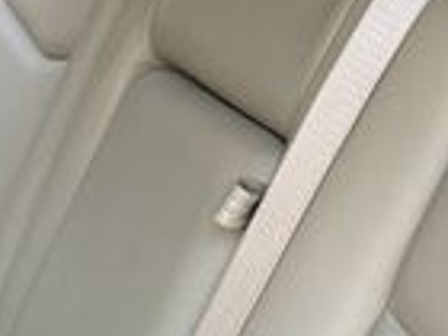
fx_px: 1424
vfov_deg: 13.1
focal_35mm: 110
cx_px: 195
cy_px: 390
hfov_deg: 17.9
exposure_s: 1/121
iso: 80
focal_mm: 6.76
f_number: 1.78
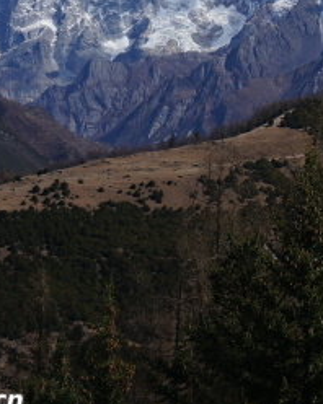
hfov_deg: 9.5
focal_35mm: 157
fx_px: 1878
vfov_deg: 11.9
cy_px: -125
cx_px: 514
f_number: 13
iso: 100
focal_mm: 27
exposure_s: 1/250
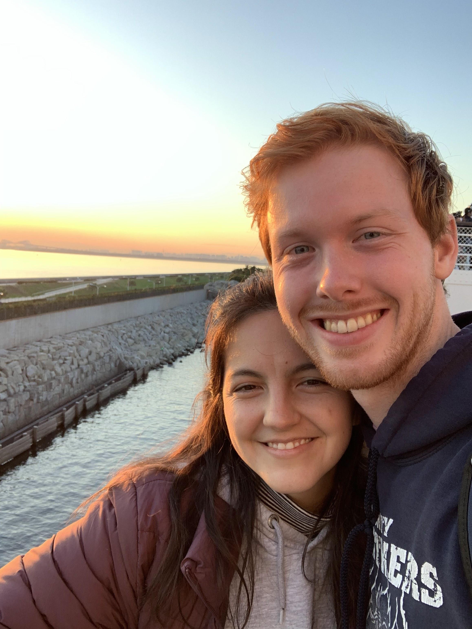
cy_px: 314
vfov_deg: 56.8
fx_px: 582
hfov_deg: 44.2
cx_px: 236
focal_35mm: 32
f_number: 2.2
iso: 50
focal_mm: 2.87
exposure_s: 1/121
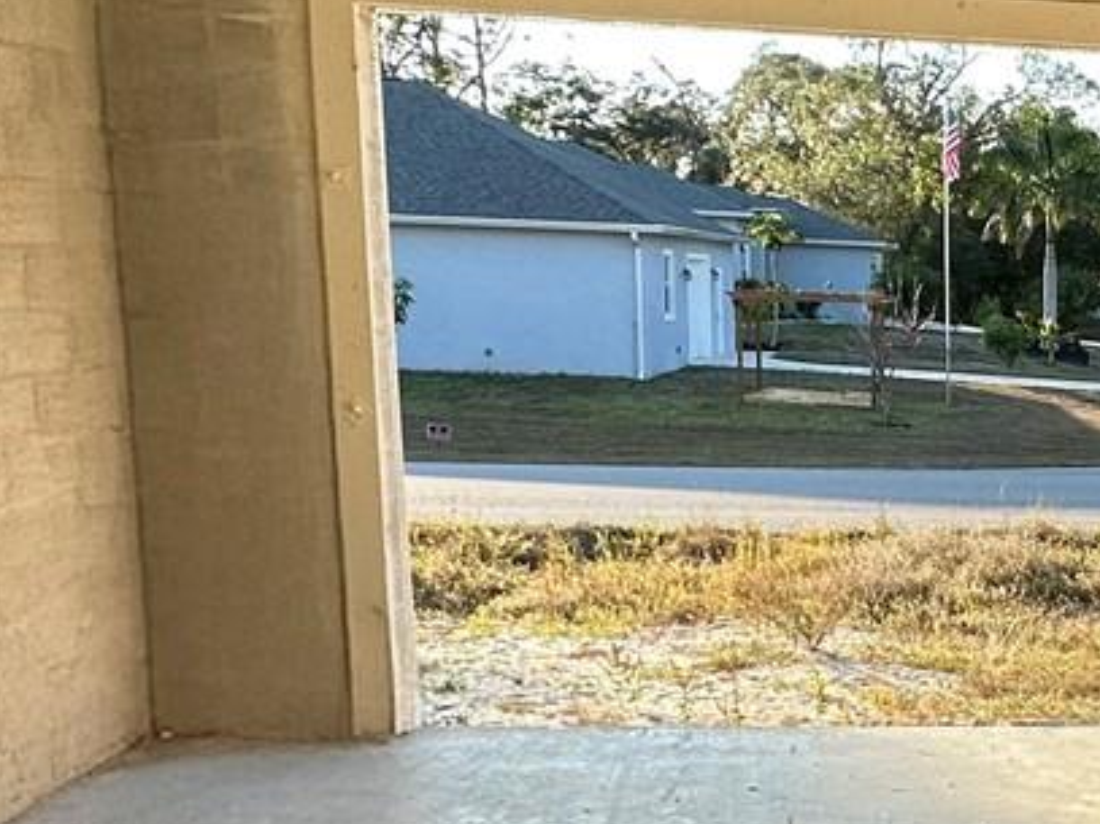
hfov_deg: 30.8
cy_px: 648
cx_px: 1238
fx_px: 1747
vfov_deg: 26.1
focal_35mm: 55
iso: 40
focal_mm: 2.22
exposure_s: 1/255
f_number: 2.2
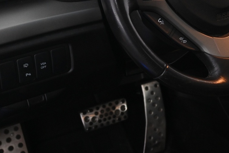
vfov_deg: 17.9
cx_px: 215
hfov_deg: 25.9
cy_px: 19
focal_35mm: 75
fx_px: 477
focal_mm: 22
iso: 1600
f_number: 4
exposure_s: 1/40
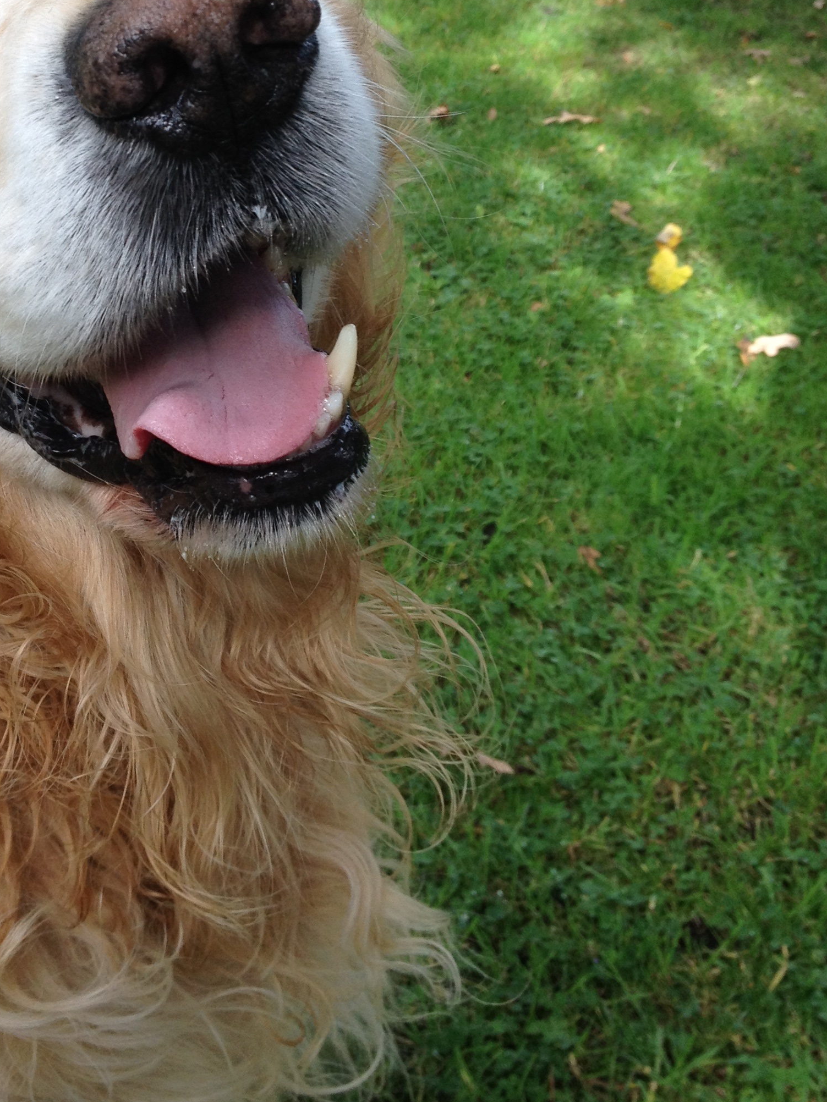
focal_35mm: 57
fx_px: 1816
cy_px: 327
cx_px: 173
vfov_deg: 33.3
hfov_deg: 25.3
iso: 50
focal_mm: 4.28
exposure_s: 1/196
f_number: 2.4
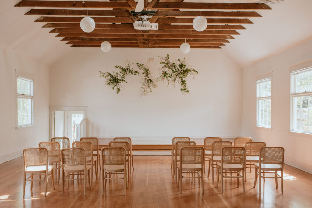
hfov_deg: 54.4
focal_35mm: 35
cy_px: 104
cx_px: 156
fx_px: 303
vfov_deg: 37.9
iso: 800
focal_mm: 35
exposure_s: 1/500
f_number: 4
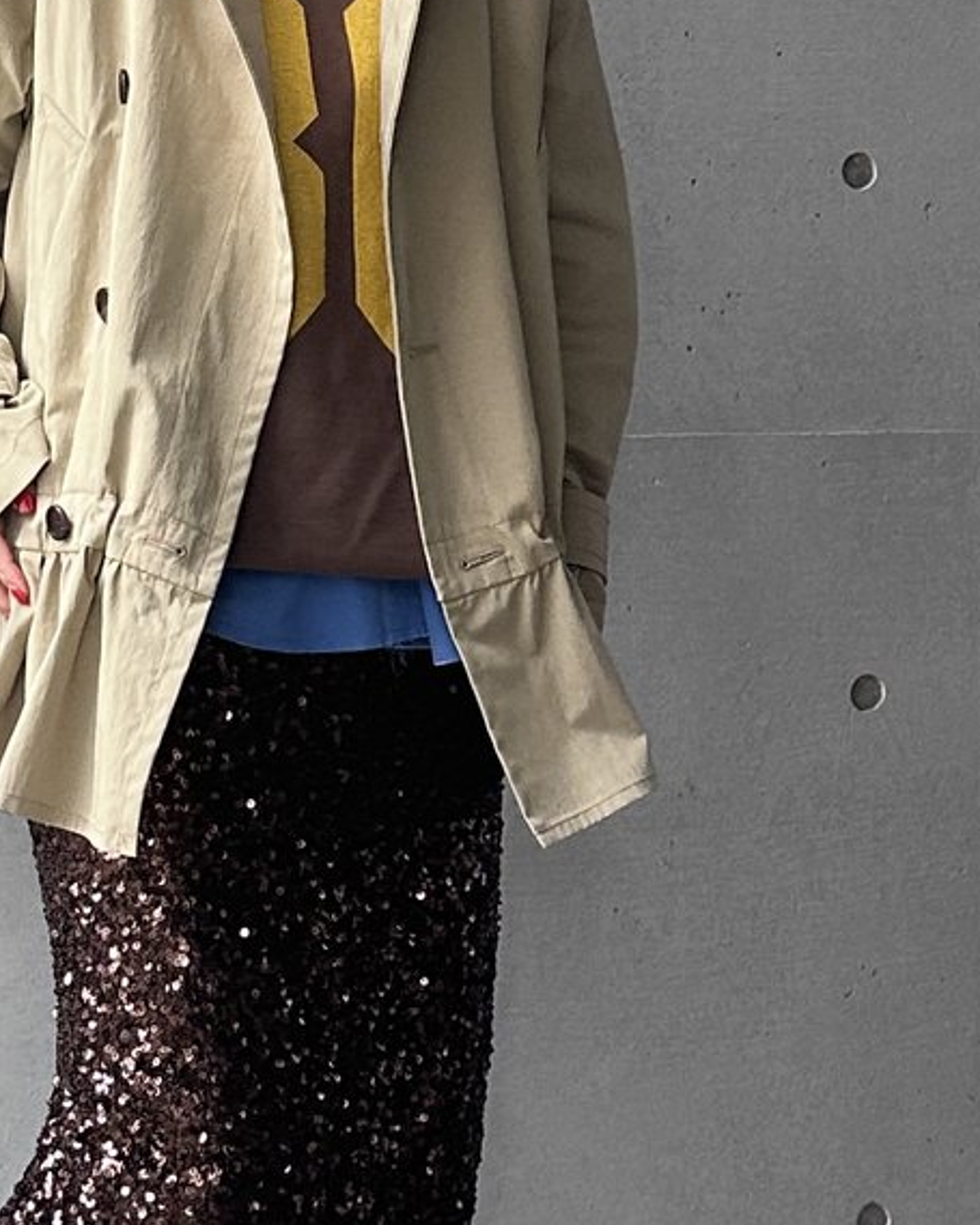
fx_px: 2865
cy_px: 728
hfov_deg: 19.4
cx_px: 375
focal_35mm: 79
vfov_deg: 24.1
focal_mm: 6.86
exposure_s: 1/121
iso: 200
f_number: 1.78
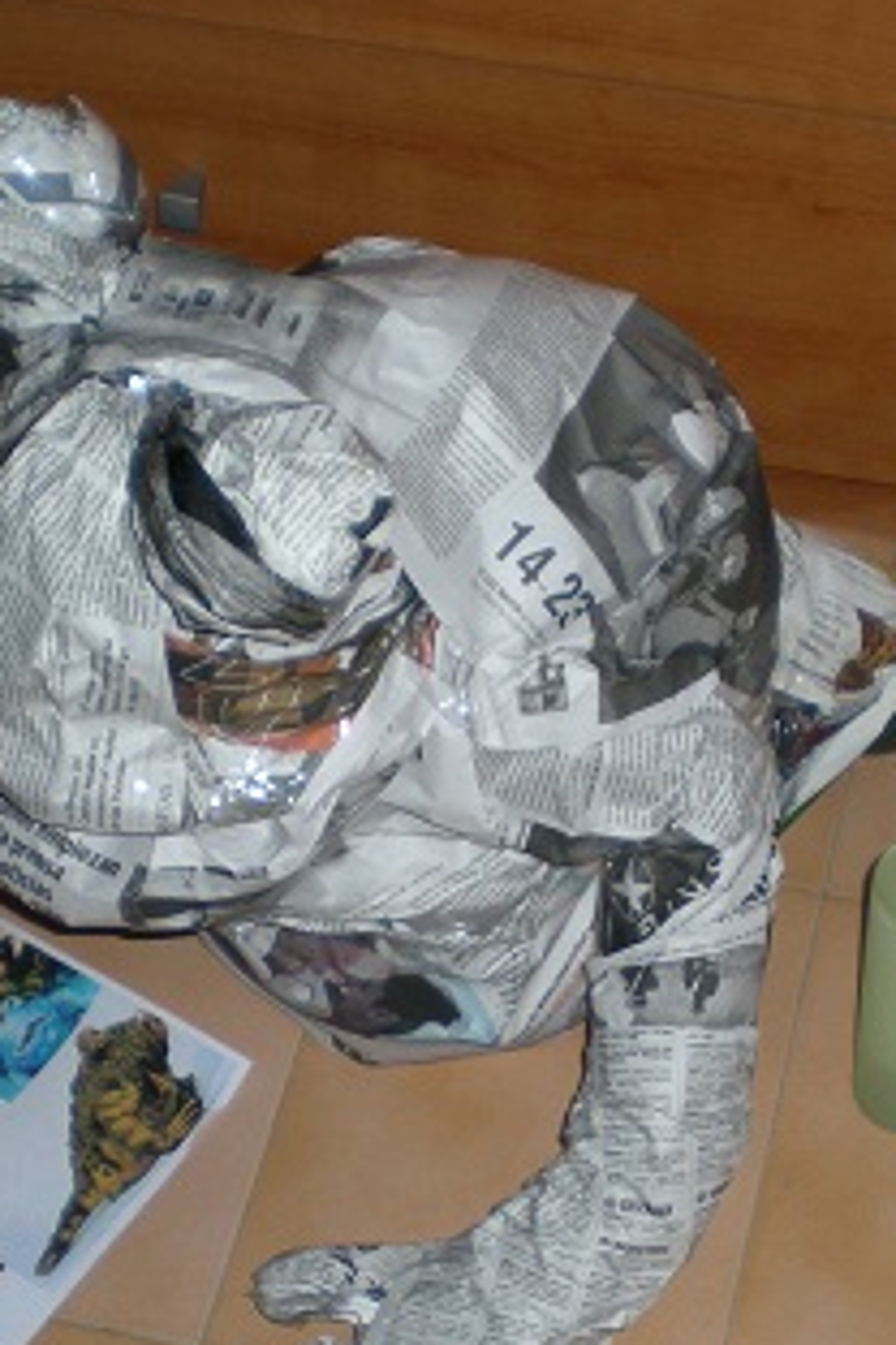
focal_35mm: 78
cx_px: 558
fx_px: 2912
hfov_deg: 17.5
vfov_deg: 25.9
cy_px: 877
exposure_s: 1/60
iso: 50
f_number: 3.1
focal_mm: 6.3
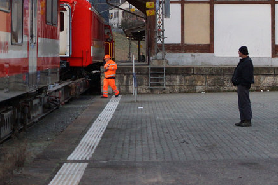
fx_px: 1115
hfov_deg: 14.0
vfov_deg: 9.5
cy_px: 5
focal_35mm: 144
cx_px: 4
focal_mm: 35
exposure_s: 1/160
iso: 640
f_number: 3.2
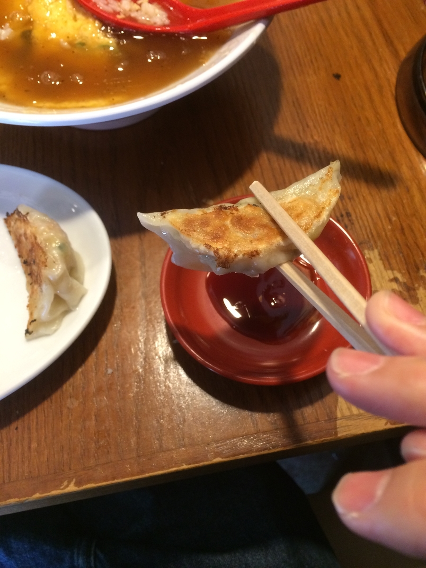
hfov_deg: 48.2
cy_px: 284
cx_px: 213
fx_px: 476
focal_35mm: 29
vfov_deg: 61.7
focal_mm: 4.15
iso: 200
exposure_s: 1/30
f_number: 2.2
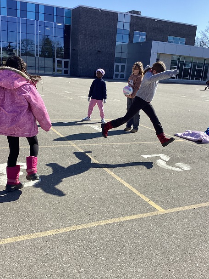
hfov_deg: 41.8
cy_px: 152
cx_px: 100
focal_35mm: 34
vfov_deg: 53.9
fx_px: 273
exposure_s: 1/1199
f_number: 2.4
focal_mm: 3.3
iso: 25
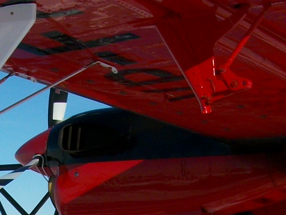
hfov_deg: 14.6
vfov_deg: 10.7
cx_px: -21
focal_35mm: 132
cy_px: 355
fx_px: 1091
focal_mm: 5.7
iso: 80
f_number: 5.5
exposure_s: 1/1004
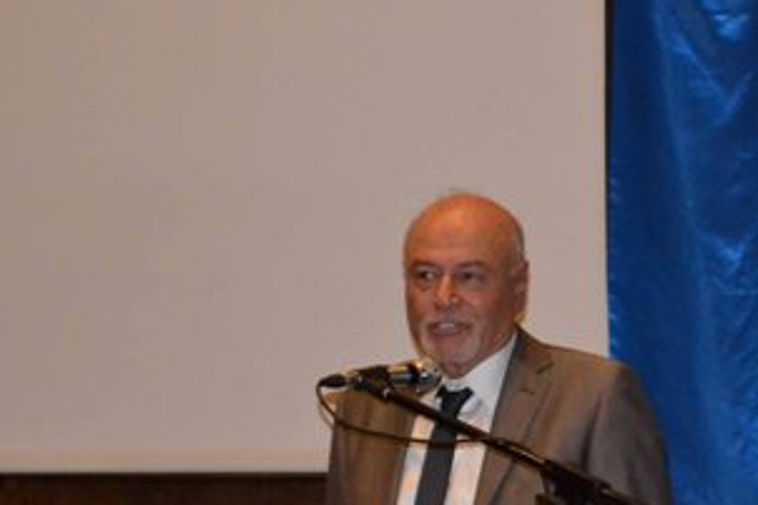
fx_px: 3684
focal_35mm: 175
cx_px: 735
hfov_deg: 11.6
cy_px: 285
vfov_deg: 7.8
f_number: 5.6
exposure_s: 1/60
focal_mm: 55
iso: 3200
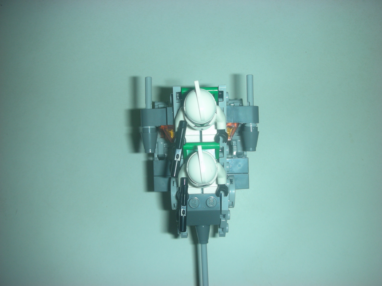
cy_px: 143
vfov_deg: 40.7
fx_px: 386
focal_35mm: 35
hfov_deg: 52.6
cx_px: 191
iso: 50
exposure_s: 1/60.1
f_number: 3
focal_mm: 5.8
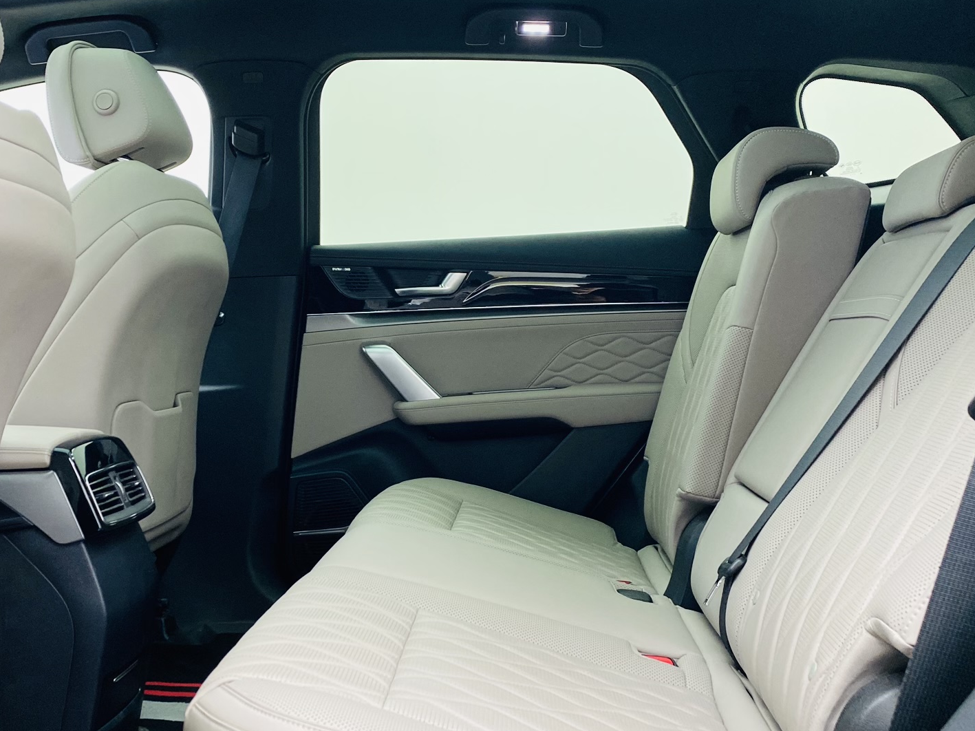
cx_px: 417
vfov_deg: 38.6
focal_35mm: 37
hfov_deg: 50.0
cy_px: 414
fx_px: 1042
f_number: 1.8
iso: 125
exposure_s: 1/50
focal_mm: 4.25
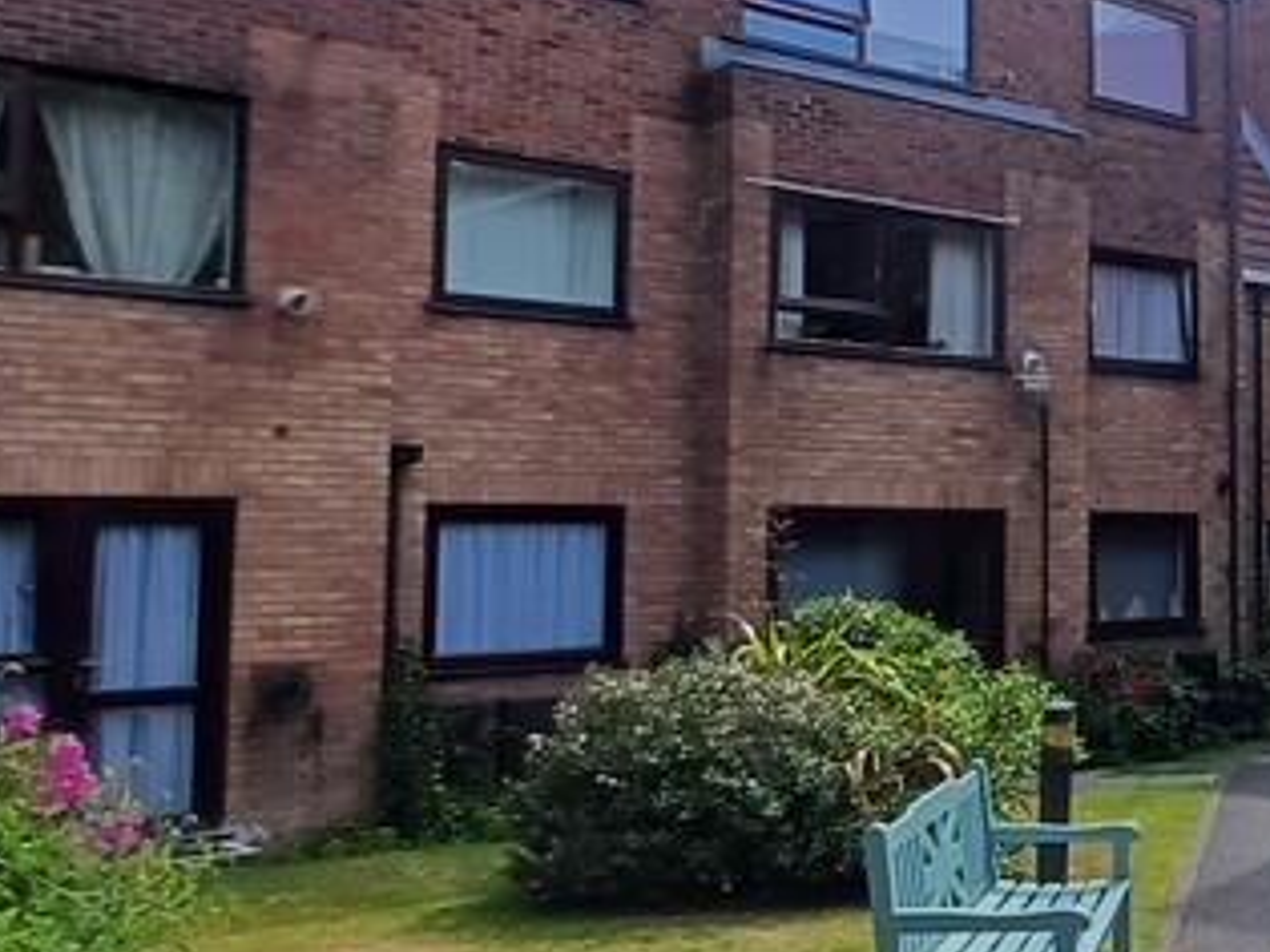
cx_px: 1262
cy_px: 424
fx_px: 1907
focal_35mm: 52
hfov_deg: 33.7
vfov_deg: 28.0
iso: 40
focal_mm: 1.64
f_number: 2.2
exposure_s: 1/988
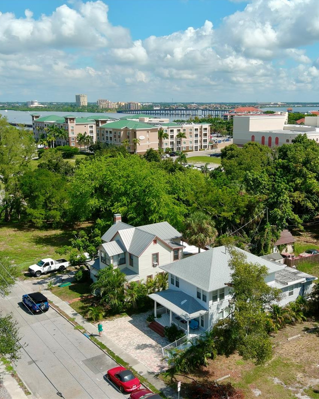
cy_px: 199
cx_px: 187
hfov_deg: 36.4
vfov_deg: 44.8
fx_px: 484
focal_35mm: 41
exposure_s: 1/320
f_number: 7.1
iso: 200
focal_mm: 10.57
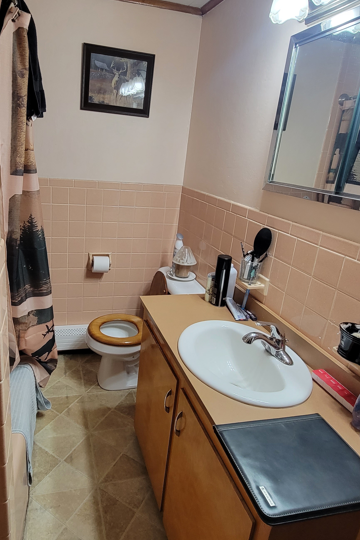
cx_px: 131
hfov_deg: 58.6
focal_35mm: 21
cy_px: 256
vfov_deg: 81.1
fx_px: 315
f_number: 2.2
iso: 200
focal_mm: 2.2
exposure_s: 1/60
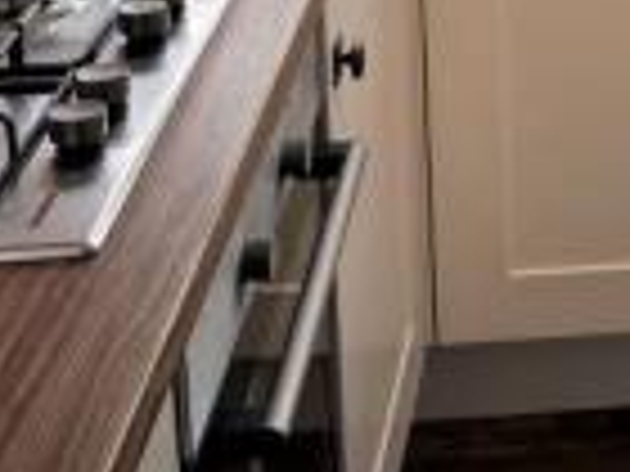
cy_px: -258
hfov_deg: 16.9
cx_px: 866
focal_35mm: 108
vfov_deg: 12.9
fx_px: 1966
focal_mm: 5.1
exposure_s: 1/370
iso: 50
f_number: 1.6
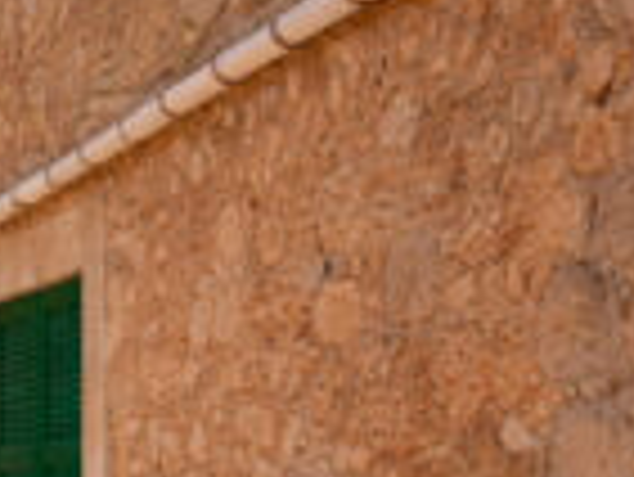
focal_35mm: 56
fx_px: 1027
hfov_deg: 29.7
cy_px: 396
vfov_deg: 25.6
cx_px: -115
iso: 140
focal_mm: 1.65
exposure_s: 1/50
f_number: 2.2
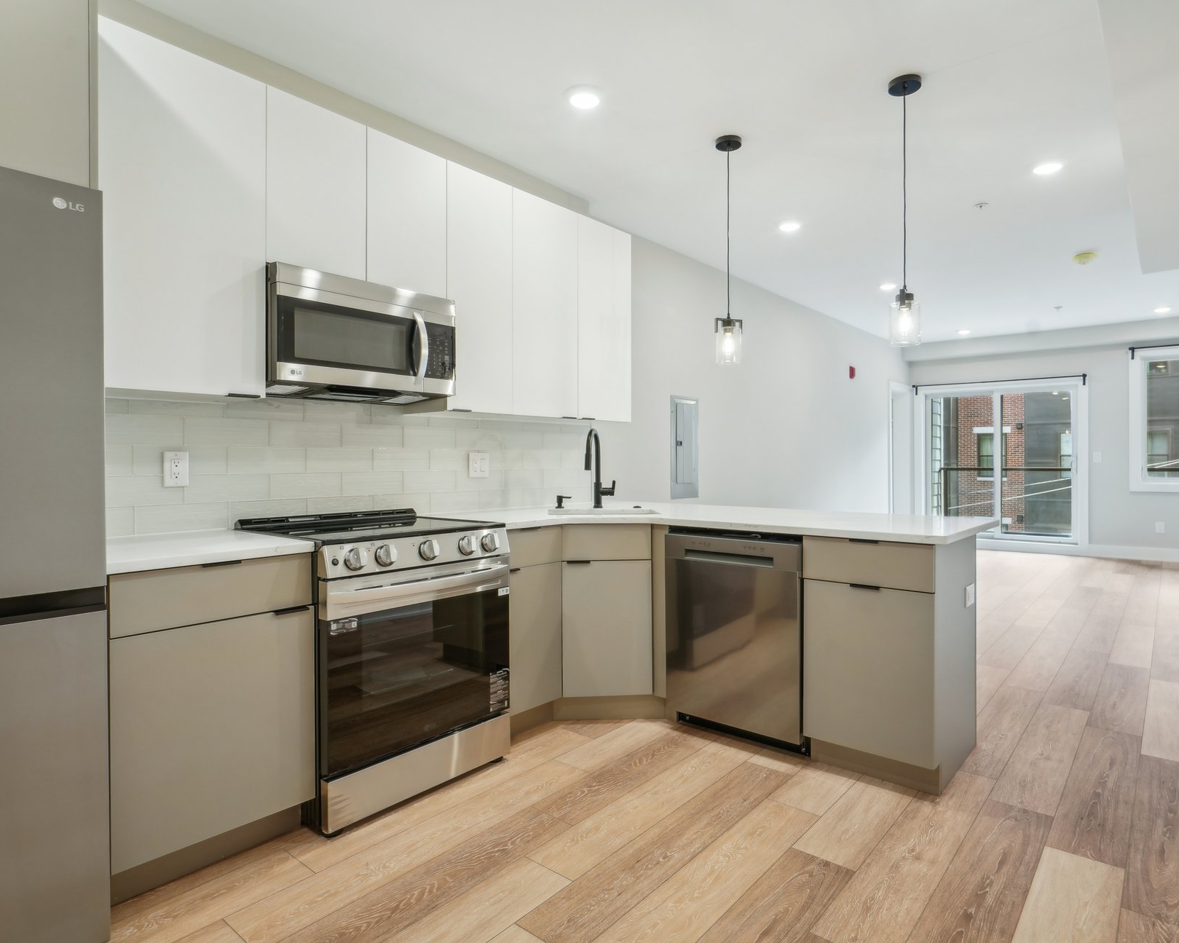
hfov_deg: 83.3
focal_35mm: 19
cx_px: 599
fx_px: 663
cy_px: 479
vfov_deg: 70.8
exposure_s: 1/5
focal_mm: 16
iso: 400
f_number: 8
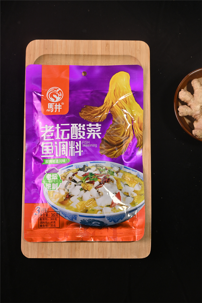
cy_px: 152
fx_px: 590
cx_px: 101
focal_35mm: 70
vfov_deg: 28.9
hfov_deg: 19.4
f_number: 6.3
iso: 500
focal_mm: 70
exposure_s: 1/160
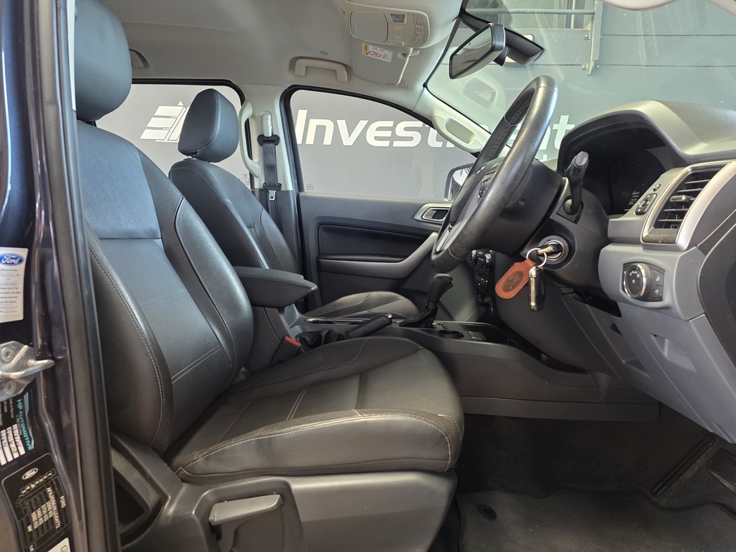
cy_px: 276
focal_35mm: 23
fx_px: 489
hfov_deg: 73.9
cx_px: 368
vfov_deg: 58.9
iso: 400
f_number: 1.7
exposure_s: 1/100
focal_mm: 6.25
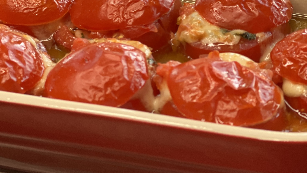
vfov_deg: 11.0
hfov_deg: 19.4
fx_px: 896
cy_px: 72
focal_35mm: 110
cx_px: 184
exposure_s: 1/102
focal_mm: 9
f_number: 2.8
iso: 250
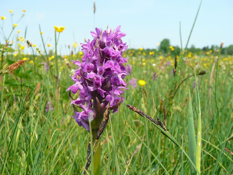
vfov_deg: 46.8
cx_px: 116
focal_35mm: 30
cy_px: 88
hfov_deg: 60.0
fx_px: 202
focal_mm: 4.9
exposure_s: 1/500
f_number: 3.4
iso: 100
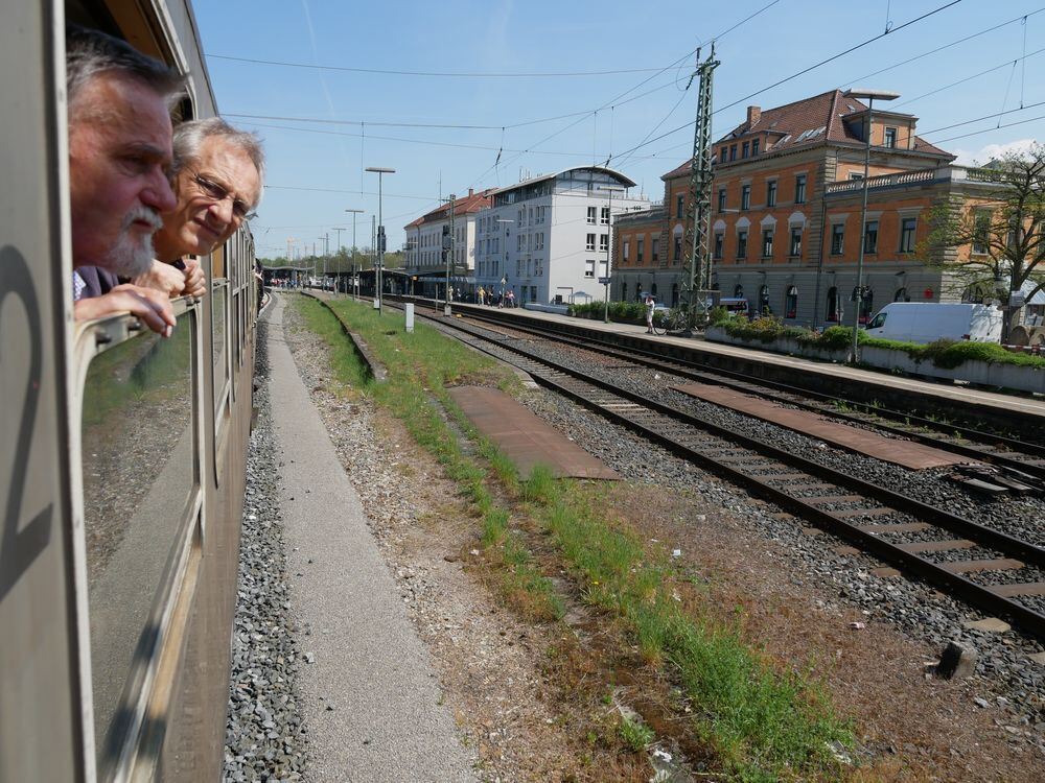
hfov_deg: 67.3
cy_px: 392
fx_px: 785
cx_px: 522
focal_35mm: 26
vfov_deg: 53.1
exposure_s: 1/1000
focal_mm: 13
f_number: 5
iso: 200
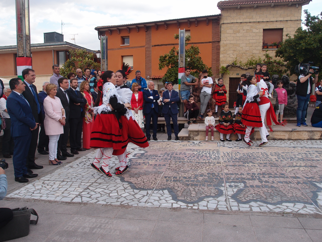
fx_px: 260
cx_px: 161
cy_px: 121
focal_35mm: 28
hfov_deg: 63.4
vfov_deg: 49.7
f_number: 2.8
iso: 100
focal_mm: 6
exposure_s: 1/500
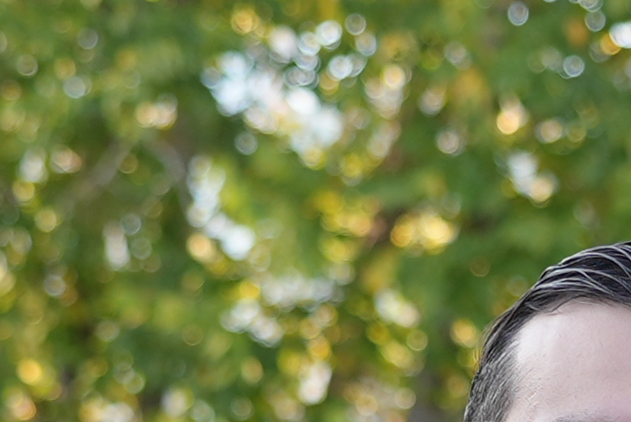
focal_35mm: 270
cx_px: 410
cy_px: 976
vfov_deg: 5.0
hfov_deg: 7.6
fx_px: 4736
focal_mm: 44
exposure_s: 1/160
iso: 200
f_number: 4
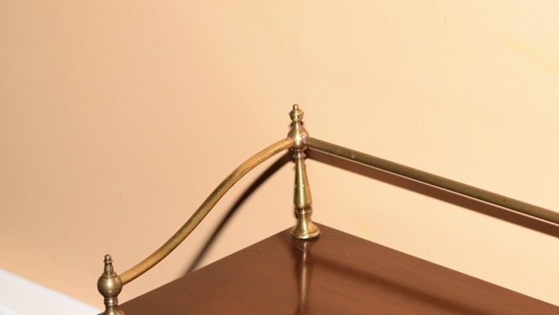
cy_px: 231
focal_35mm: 125
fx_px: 1853
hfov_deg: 17.1
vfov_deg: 9.7
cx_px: 413
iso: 100
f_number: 8
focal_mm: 52
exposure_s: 1/60
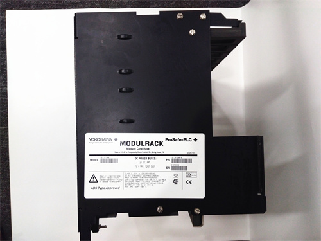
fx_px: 250
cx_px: 160
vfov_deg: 51.4
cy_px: 120
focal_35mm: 27
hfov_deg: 65.3
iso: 294
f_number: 2
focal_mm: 3.79
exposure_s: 1/33
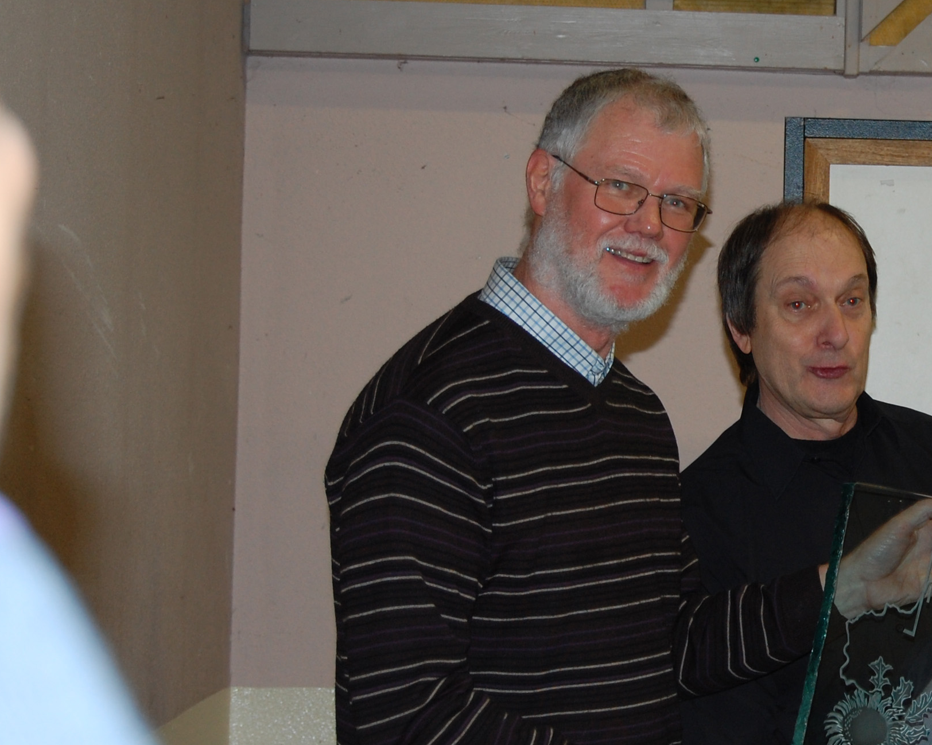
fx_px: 2731
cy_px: 329
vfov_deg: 15.5
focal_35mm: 99
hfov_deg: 19.0
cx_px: 860
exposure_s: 1/60
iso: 400
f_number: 5
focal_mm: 38
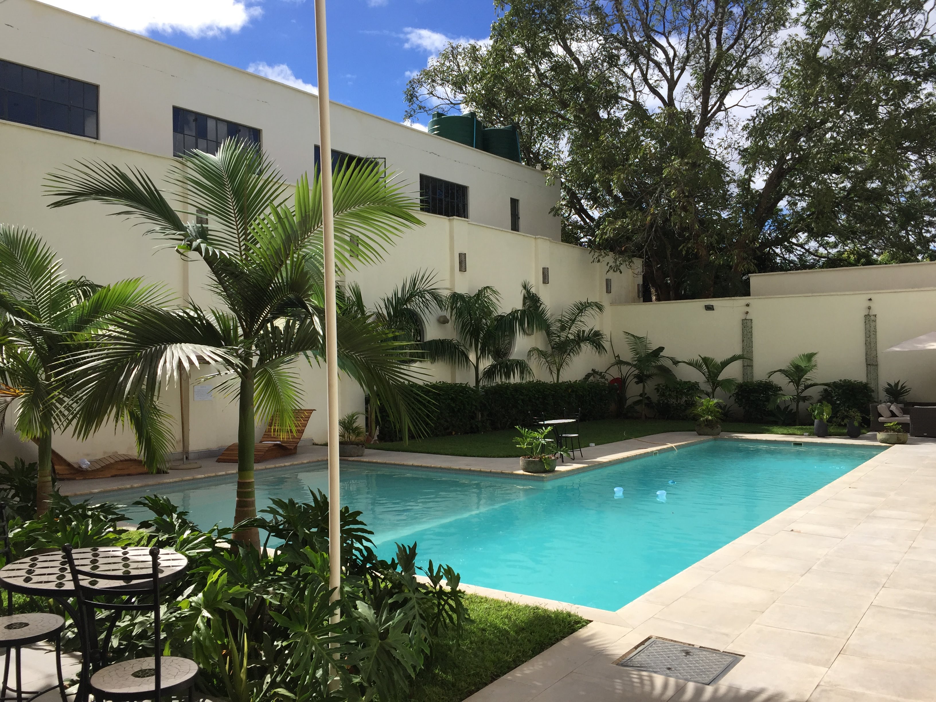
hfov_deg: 61.7
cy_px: 351
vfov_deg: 48.2
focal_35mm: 29
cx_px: 468
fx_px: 784
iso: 32
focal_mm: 4.15
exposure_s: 1/2083
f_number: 2.2
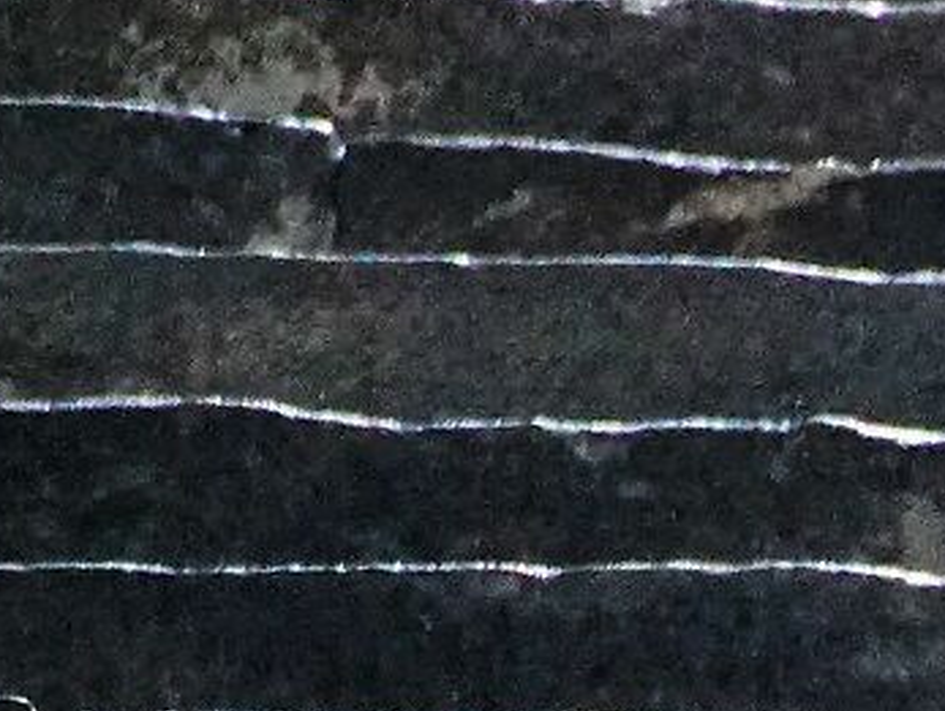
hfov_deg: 1.8
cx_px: 2751
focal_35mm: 1096
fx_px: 29951
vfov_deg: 1.4
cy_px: 2160
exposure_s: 1/50
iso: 3200
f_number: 5.6
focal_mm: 110
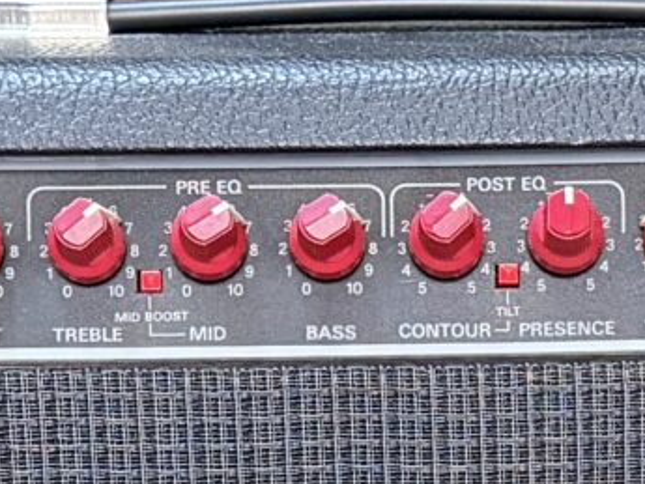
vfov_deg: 8.0
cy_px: 914
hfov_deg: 11.1
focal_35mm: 178
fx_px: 3318
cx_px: 503
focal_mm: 6.76
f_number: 1.78
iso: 500
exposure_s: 1/50
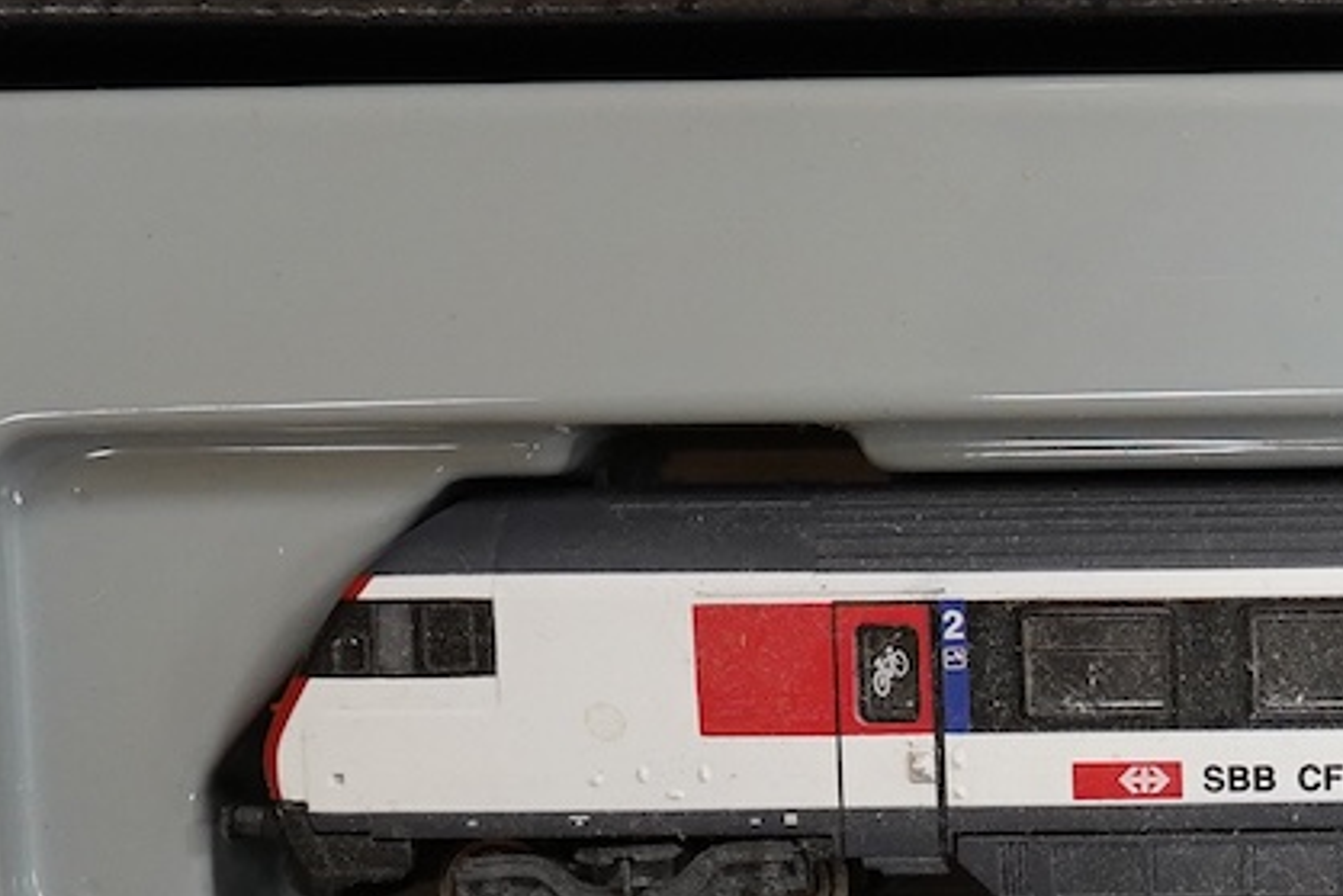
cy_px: 976
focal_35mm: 121
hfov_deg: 16.2
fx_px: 4515
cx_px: 1647
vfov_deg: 11.2
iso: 2500
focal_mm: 30
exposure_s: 1/80
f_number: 11
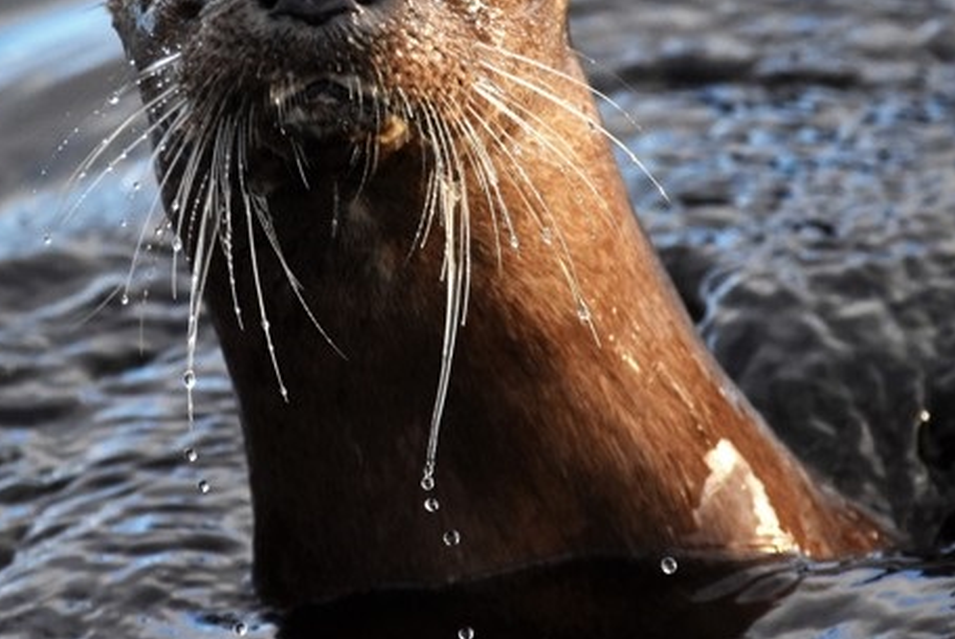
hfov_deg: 3.3
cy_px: 204
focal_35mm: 631
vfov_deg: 2.2
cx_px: 404
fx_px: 16755
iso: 2000
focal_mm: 300
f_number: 5.6
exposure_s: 1/1000
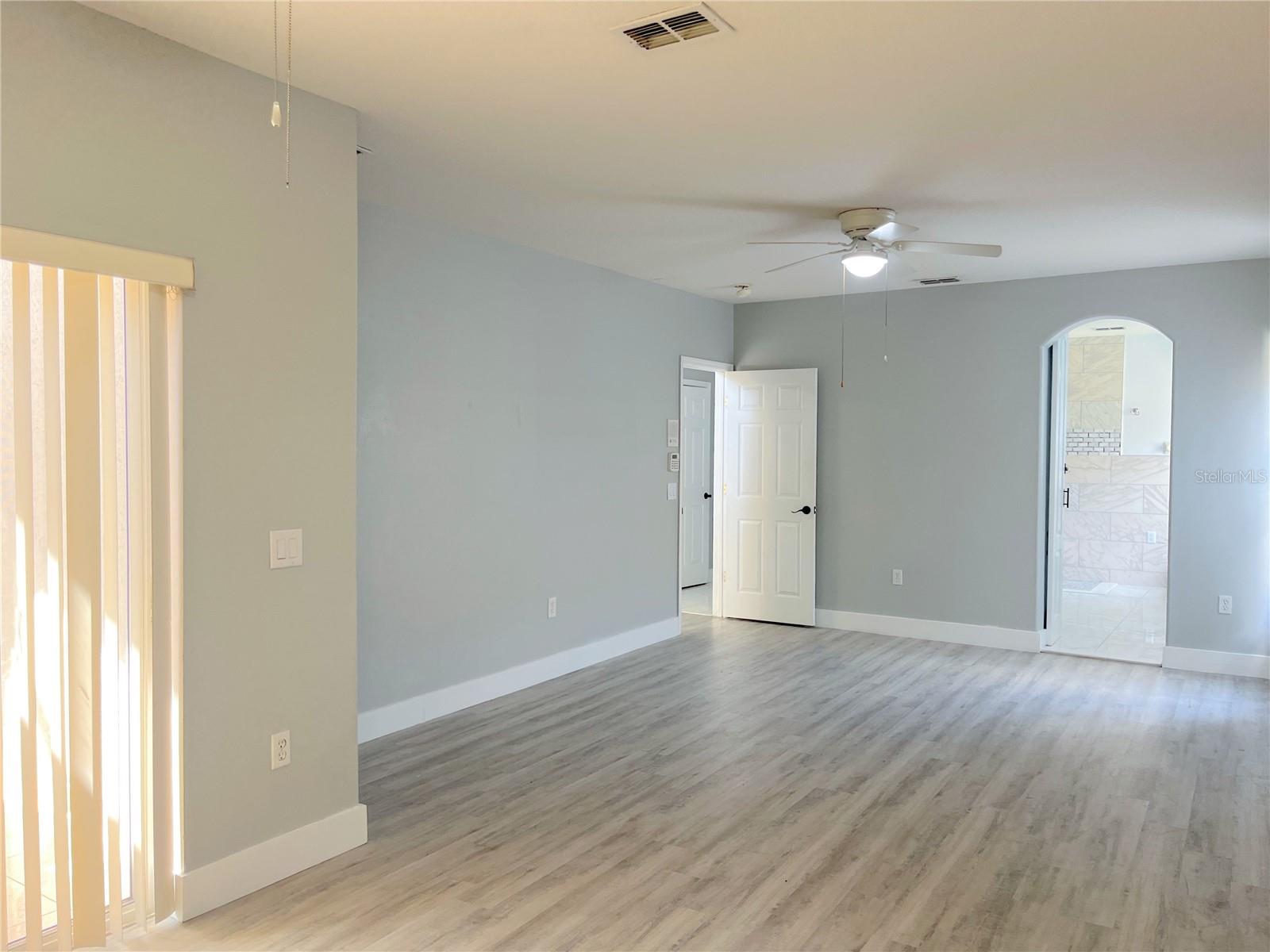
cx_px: 635
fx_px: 954
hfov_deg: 67.3
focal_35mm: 26
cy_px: 476
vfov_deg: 53.1
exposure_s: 1/60
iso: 80
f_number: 1.6
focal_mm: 5.1
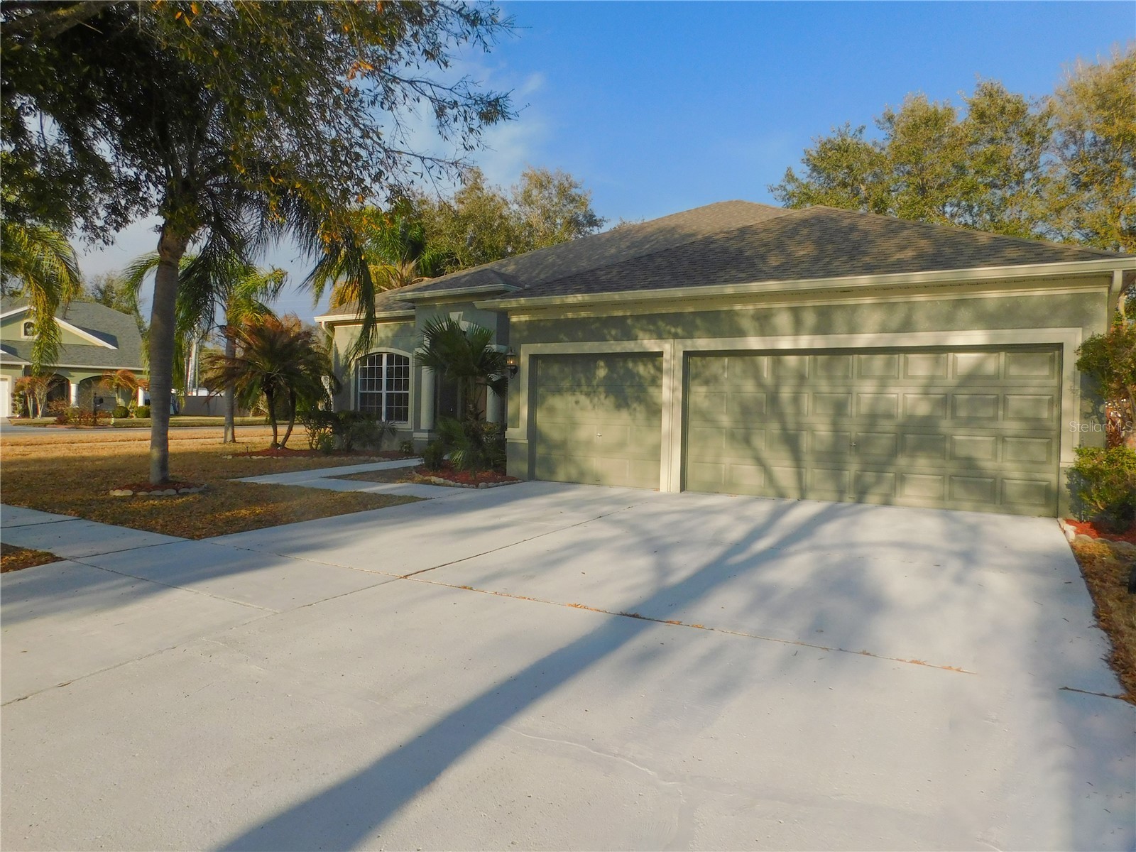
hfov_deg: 73.9
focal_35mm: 23
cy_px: 426
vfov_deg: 58.9
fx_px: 755
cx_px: 568
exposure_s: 1/1250
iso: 125
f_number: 3
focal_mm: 4
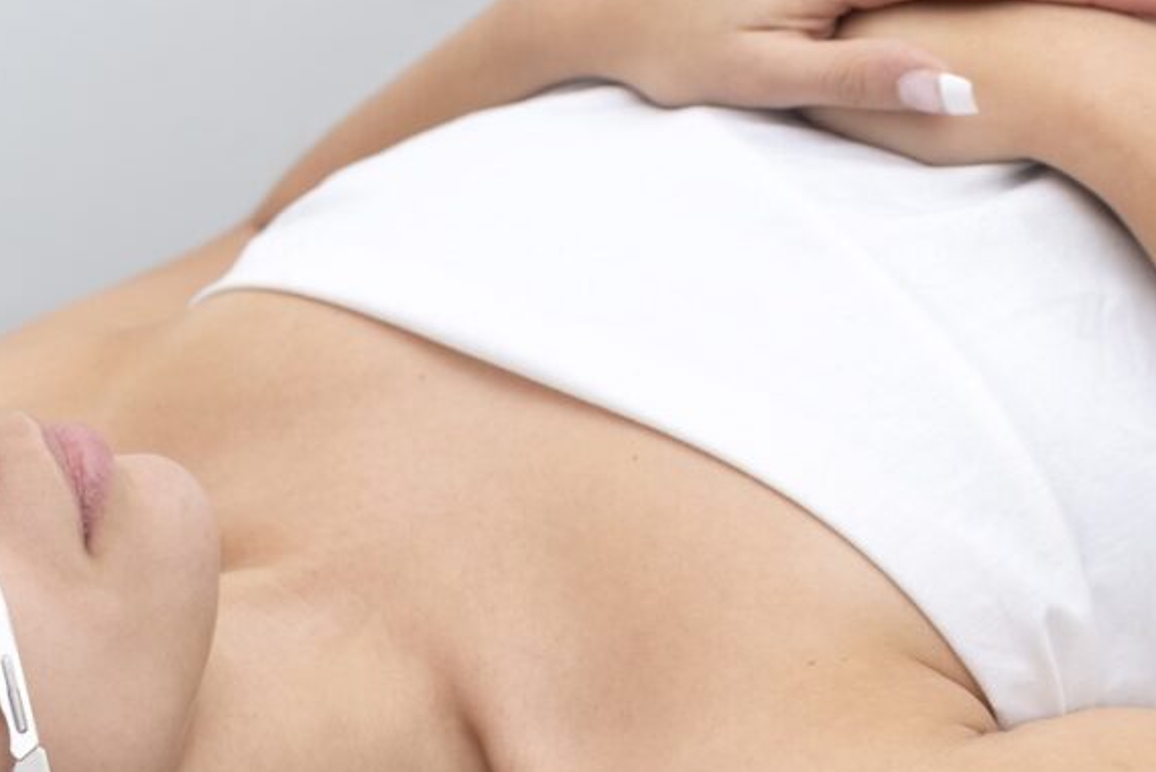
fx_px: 2313
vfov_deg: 18.7
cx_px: 185
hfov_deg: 27.3
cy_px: 648
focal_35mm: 72
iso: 400
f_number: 5.6
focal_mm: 40
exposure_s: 1/100
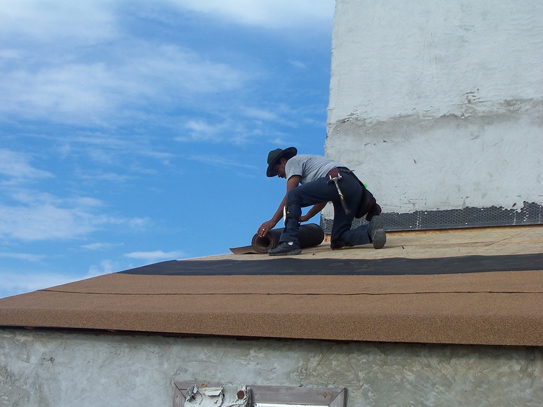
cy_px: 204
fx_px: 1129
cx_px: 272
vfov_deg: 20.4
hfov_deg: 27.0
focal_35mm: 72
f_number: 4.8
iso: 80
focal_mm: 12.3
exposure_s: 1/500
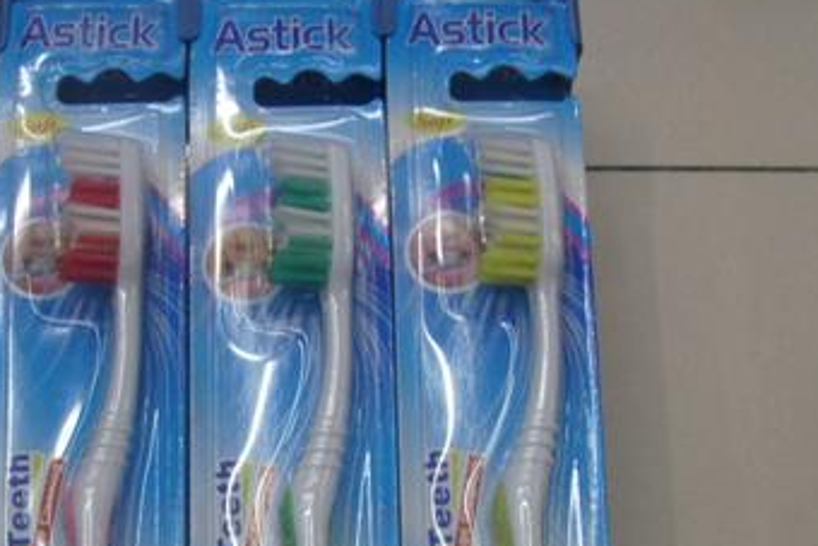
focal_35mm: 77
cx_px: 269
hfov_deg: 26.2
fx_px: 1750
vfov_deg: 17.3
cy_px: 559
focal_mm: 6
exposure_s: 1/30
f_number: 3.5
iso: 200
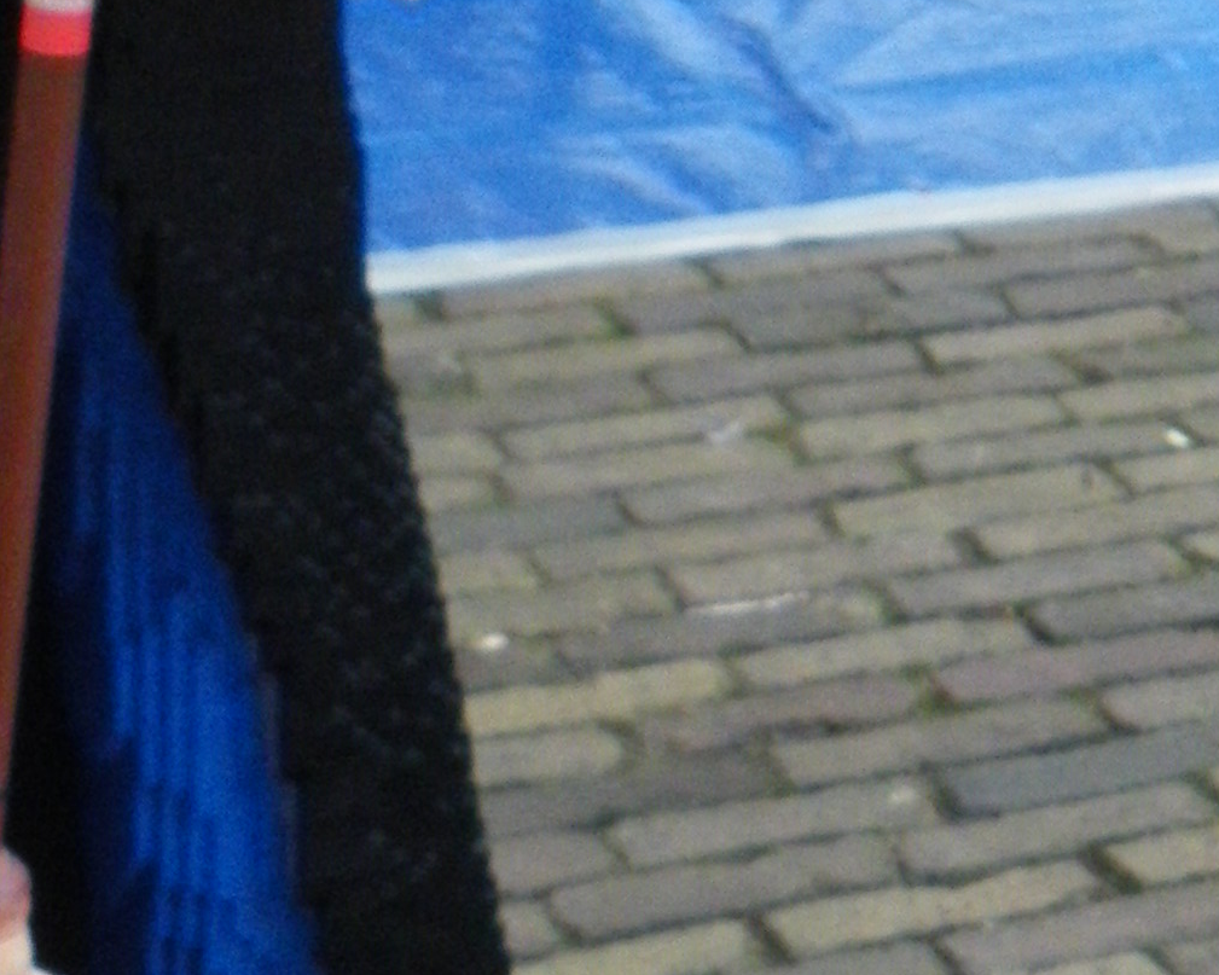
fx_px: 4581
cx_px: -80
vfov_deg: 11.9
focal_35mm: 127
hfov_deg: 14.8
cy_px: -141
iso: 400
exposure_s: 1/50
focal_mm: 6.3
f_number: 3.5
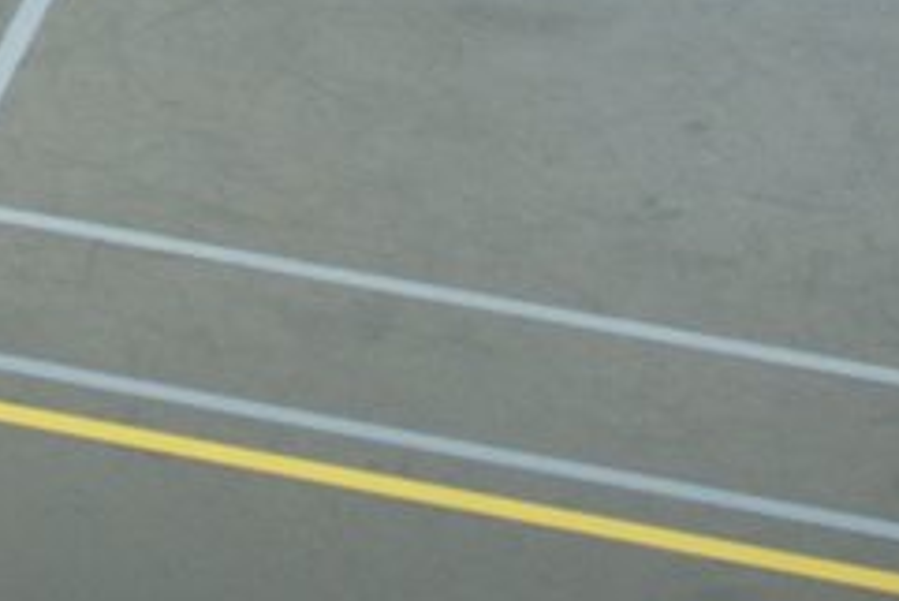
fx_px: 5222
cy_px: -588
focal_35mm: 209
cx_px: -1179
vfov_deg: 6.4
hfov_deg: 9.0
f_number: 2.8
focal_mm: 28
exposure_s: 1/200
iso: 400
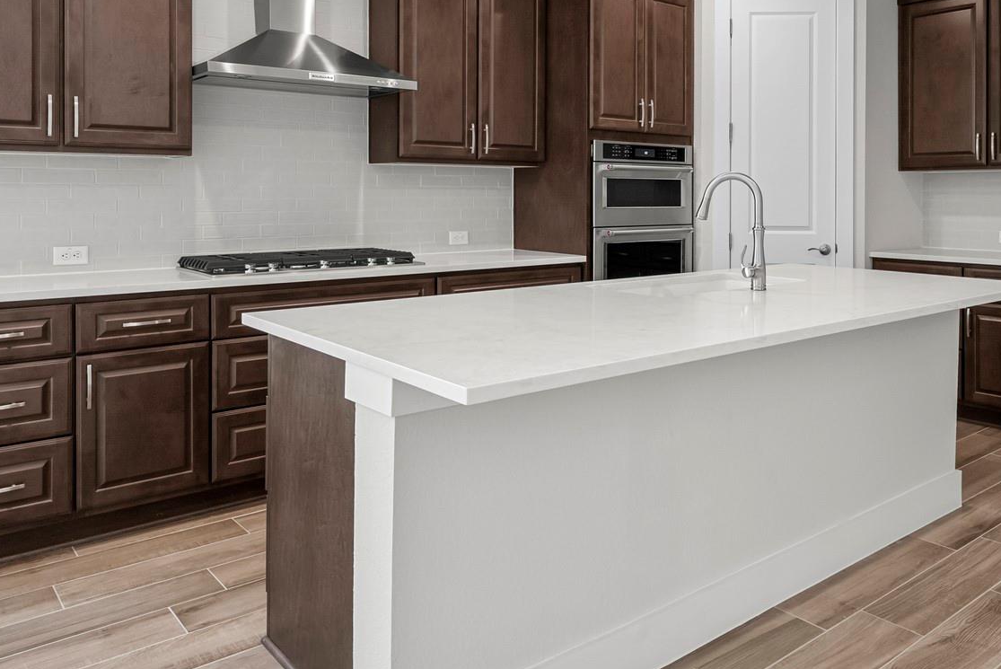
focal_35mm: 29
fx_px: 807
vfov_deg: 44.0
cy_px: 193
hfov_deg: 62.8
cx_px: 618
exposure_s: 1/3
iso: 1250
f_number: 11
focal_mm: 20
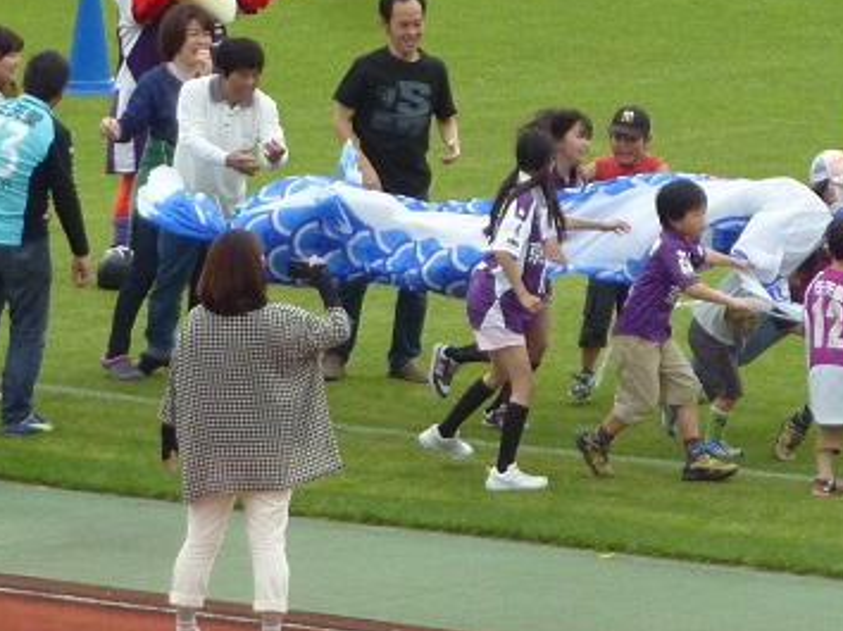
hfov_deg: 3.4
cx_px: 481
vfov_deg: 2.6
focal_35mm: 580
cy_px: 233
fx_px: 14115
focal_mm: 45.7
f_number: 4.8
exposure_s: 1/640
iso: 320
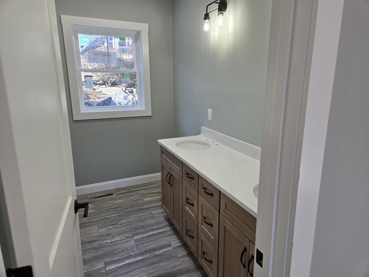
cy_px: 138
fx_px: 245
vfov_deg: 58.9
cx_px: 184
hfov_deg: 73.9
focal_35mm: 23
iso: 40
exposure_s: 1/120
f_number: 1.8
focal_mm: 5.4
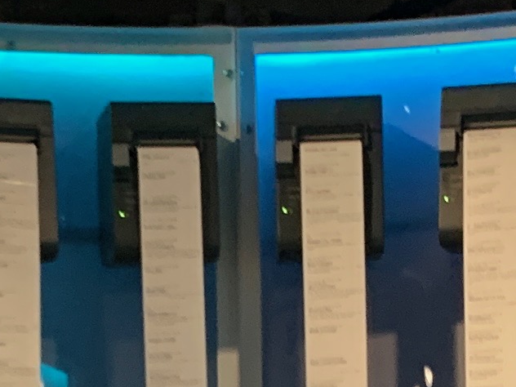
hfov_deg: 11.9
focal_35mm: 166
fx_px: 2474
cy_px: 1158
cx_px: 176
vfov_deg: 7.8
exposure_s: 1/50
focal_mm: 4.25
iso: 250
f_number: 1.8
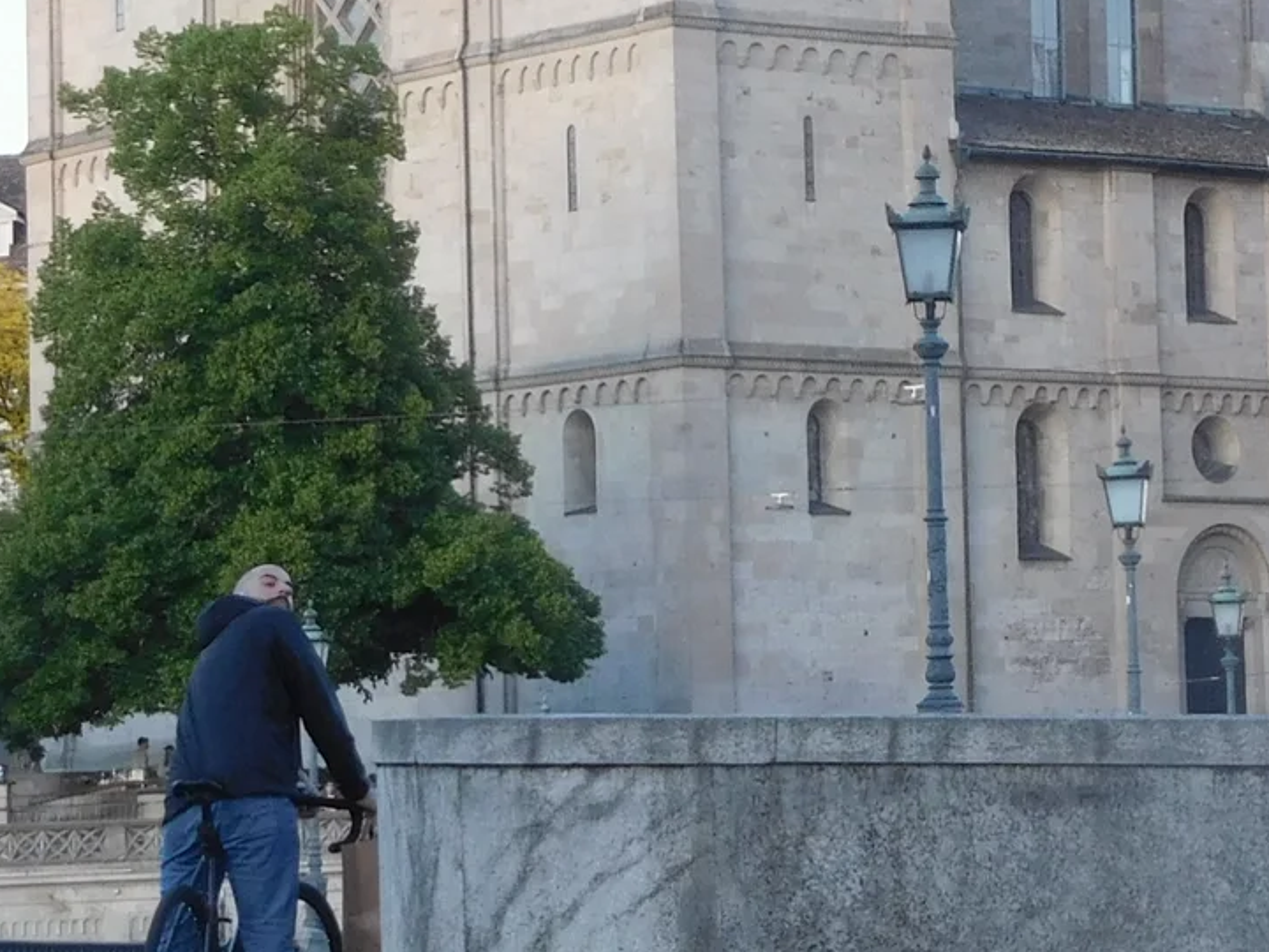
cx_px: 1422
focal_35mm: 167
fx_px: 6122
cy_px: 199
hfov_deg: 11.6
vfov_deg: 8.9
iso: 180
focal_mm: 9.8
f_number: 4.2
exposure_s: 1/30
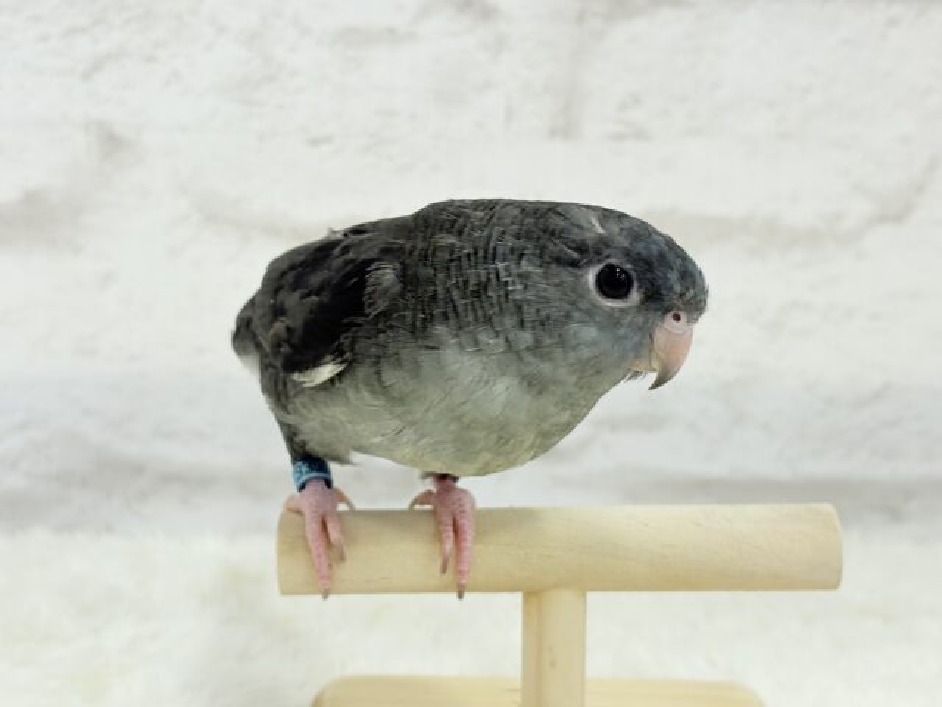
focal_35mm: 52
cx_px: 471
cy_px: 354
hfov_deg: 36.8
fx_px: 1415
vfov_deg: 28.0
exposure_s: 1/100
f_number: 1.6
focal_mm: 5.96
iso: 100
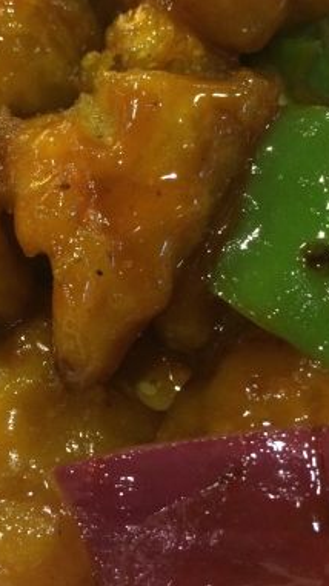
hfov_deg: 20.5
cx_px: 76
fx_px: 901
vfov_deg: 35.8
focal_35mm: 58
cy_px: 217
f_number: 2.2
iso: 320
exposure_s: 1/25
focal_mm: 4.15
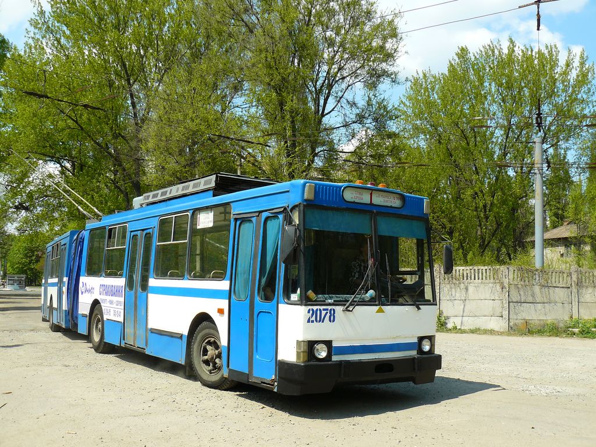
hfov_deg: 51.4
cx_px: 298
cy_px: 224
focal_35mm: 36
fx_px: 620
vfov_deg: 39.7
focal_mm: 6
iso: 100
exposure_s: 1/640
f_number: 3.6
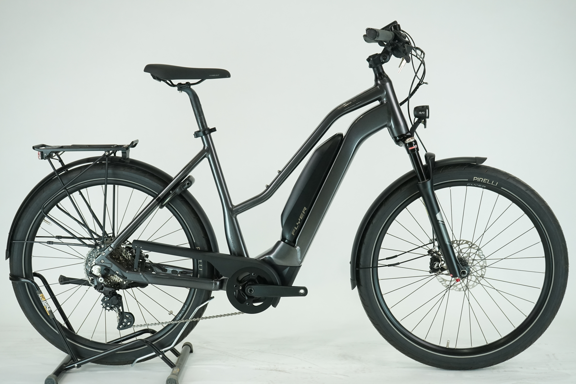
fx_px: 912
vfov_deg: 23.8
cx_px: 288
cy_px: 192
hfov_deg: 35.1
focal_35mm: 57
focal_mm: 57
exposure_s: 1/200
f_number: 6.3
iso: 1600
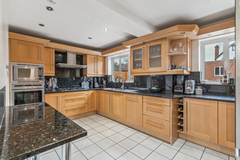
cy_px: 80
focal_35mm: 16
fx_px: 107
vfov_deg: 73.8
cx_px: 120
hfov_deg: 96.7
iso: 1600
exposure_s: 1/60
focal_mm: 16
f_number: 6.3
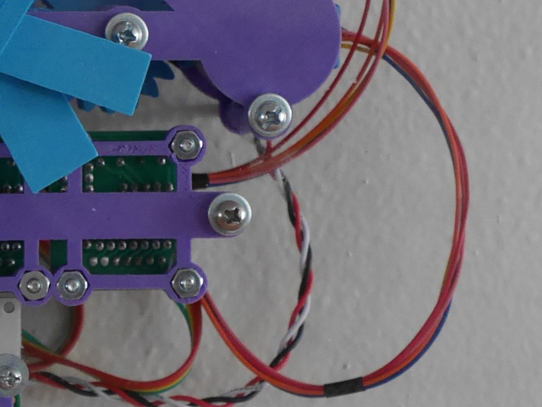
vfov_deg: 5.4
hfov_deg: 7.2
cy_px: 45
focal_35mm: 275
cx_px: 7
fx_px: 4308
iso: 1250
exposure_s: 1/80
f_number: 2.8
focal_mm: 35
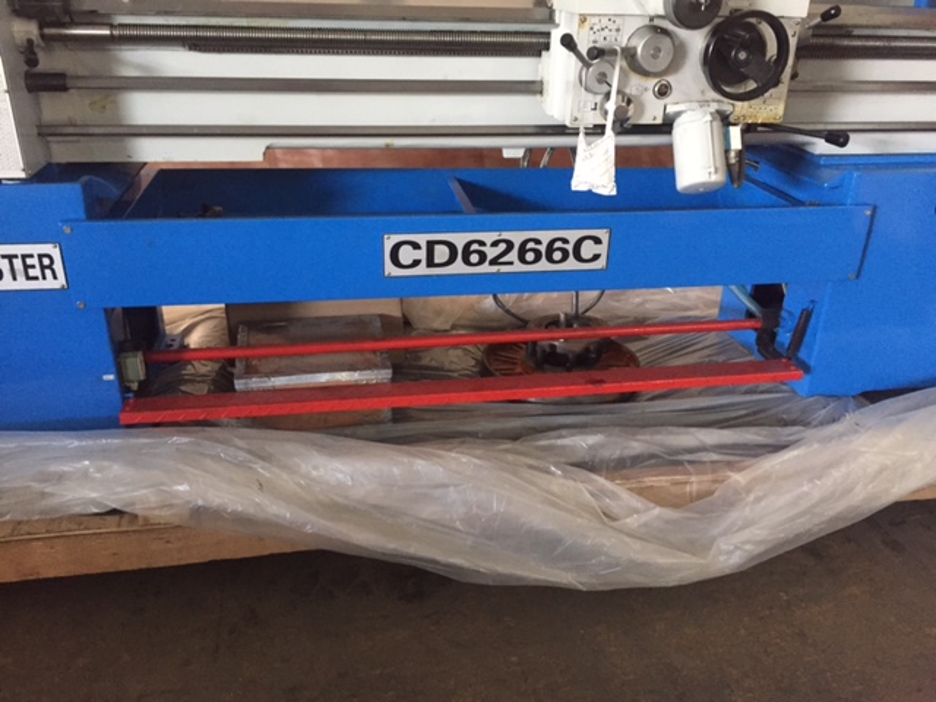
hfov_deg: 61.7
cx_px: 468
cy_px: 351
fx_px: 784
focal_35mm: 29
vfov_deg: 48.2
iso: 320
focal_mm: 4.15
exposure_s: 1/17
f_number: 2.2
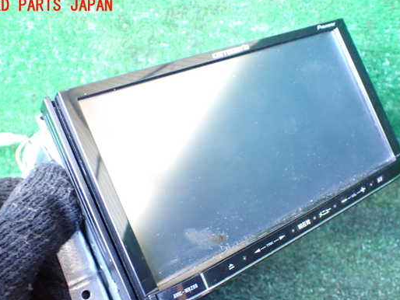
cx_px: 205
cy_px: 171
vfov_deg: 40.6
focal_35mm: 35
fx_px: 405
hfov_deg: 52.6
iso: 1000
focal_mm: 5.4
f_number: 2.3
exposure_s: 1/30
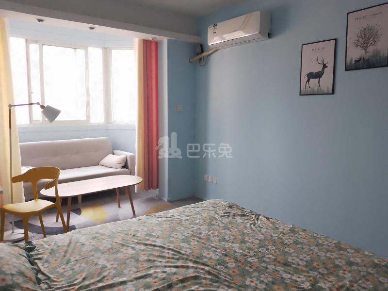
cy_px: 146
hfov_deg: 65.3
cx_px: 194
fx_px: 303
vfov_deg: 51.4
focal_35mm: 27
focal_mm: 3.69
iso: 64
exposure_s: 1/50
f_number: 1.8
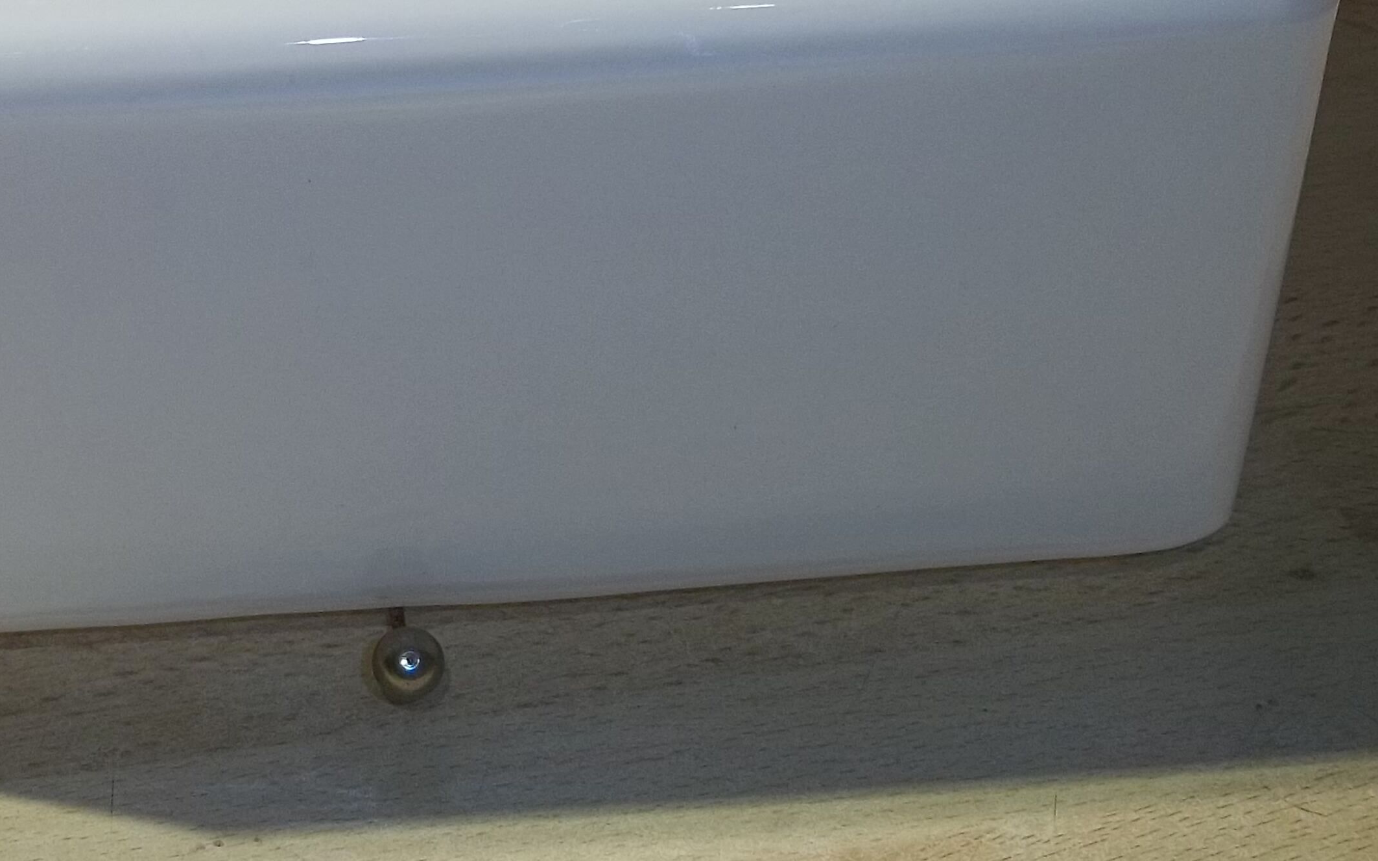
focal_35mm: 77
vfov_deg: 16.8
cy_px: 150
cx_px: 206
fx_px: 2892
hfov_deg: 26.1
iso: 64
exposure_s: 1/30
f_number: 3.1
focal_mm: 6.5
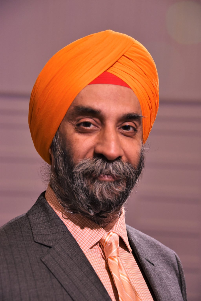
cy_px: 150
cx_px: 100
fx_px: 753
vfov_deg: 22.6
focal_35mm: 90
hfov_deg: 15.2
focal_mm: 90
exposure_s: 1/50
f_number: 5.3
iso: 1600
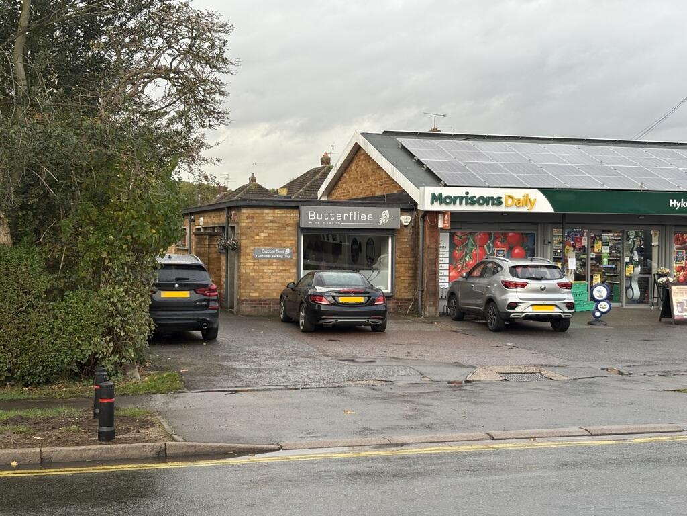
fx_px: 1032
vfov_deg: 28.0
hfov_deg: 36.8
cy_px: 258
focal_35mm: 52
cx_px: 344
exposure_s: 1/286
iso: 40
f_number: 1.6
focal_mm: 5.96
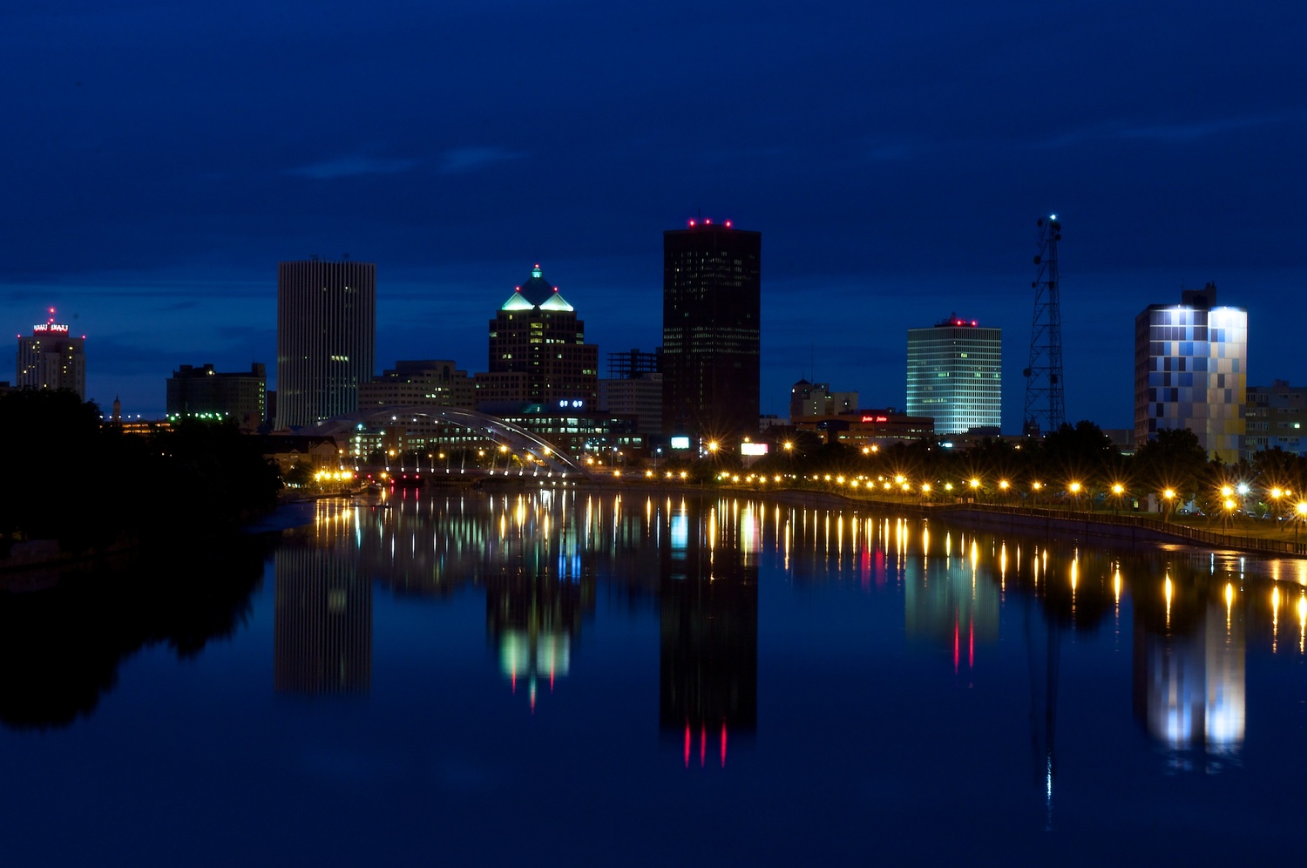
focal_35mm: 82
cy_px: 434
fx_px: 2991
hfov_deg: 24.6
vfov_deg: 16.5
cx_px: 654
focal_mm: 55
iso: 400
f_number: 22
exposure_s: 15
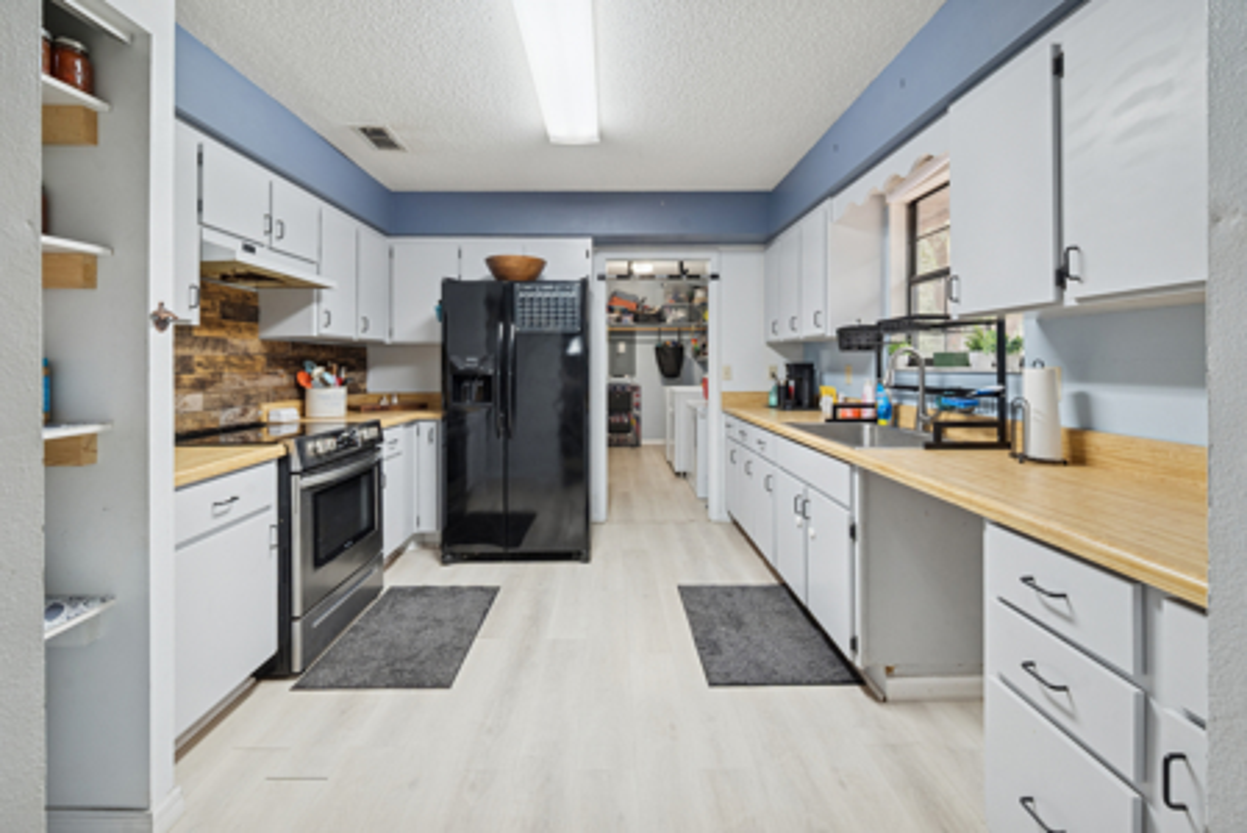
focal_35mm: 14
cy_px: 416
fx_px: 485
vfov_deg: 81.3
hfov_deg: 104.2
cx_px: 624
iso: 400
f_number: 9
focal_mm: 14
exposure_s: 1/13
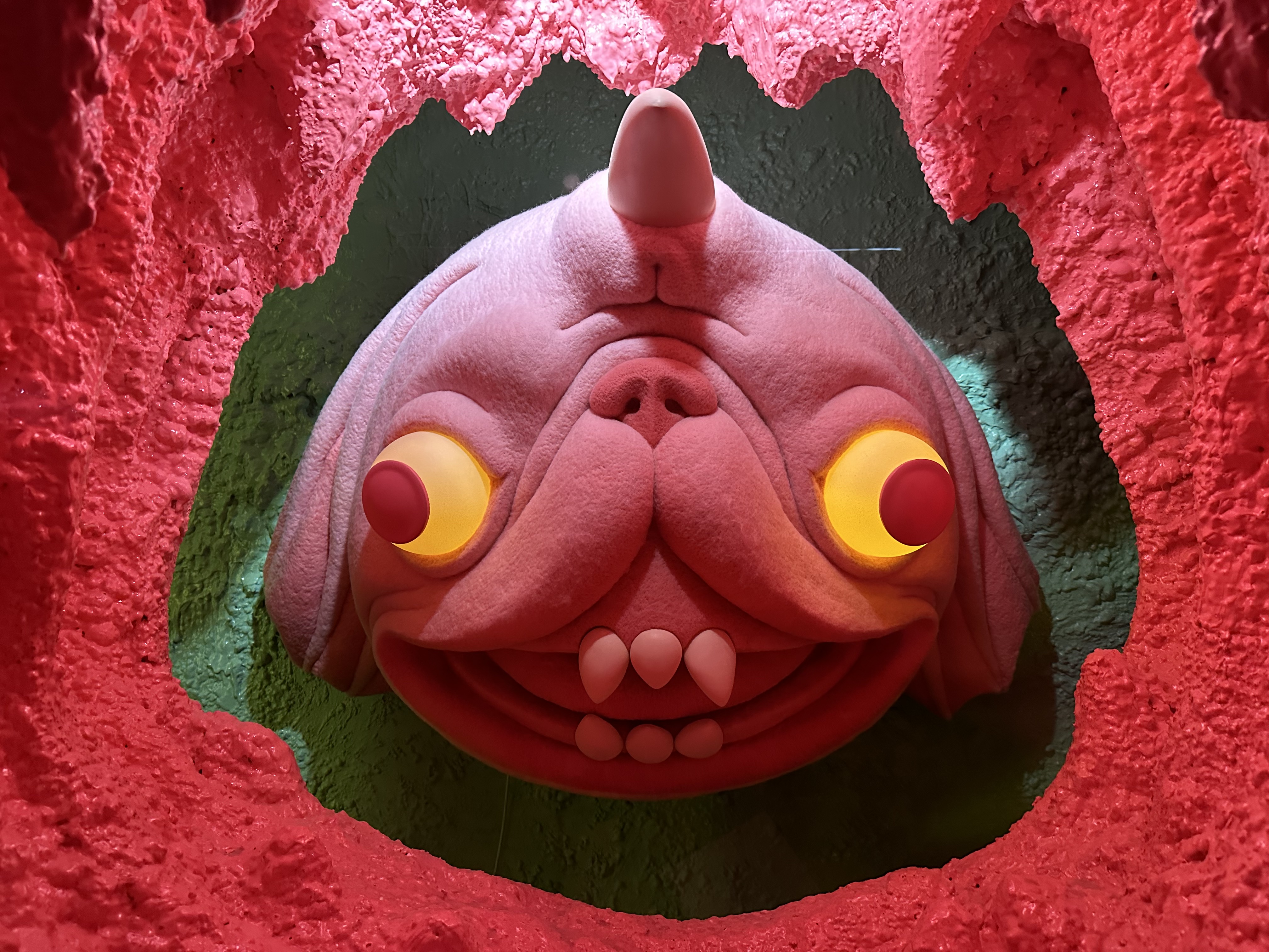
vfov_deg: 56.8
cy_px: 476
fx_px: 880
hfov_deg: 71.6
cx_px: 634
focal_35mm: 24
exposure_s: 1/40
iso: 640
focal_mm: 6.86
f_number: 1.78
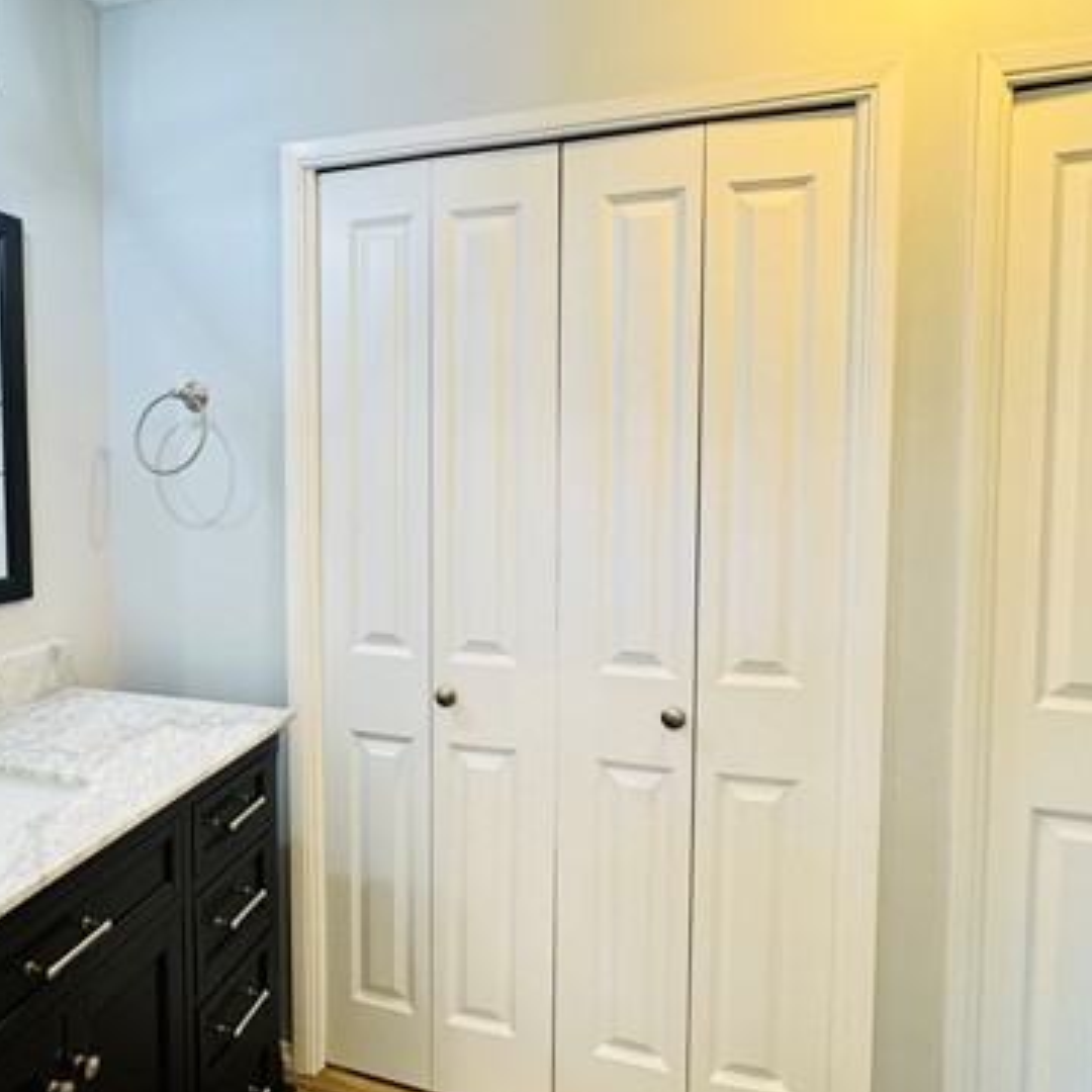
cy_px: 510
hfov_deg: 68.7
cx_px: 419
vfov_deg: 69.5
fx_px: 785
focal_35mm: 22
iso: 200
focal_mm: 2.22
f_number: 2.2
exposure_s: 1/60
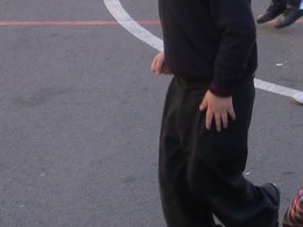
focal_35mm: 114
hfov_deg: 15.9
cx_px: 444
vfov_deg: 12.5
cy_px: -79
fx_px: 998
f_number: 3.3
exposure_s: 1/200
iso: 125
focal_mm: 5.2
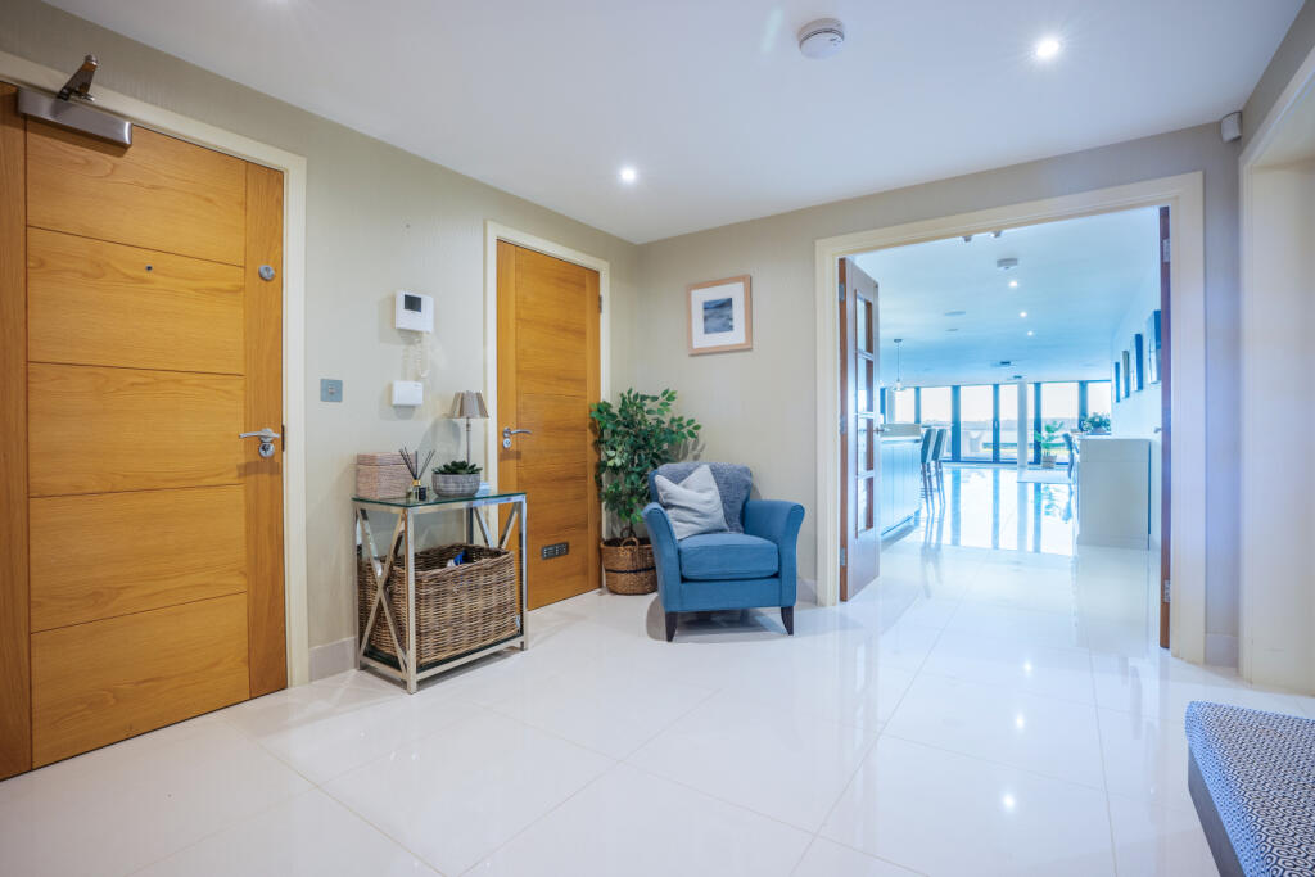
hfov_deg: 96.7
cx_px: 658
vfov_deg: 73.8
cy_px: 438
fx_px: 584
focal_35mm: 16
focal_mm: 16
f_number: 11
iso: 250
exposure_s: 1/40
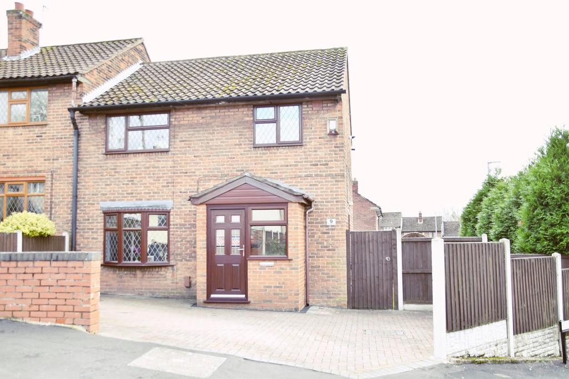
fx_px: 522
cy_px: 190
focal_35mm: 33
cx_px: 284
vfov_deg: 40.0
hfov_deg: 57.2
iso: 200
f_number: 7.1
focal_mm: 22
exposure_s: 1/250
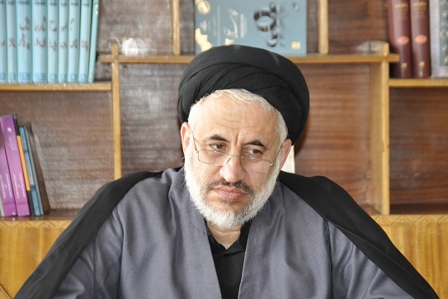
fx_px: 2448
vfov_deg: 7.0
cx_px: 300
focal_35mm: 197
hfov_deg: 10.4
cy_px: 204
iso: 1250
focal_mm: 95
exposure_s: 1/60
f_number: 5.3
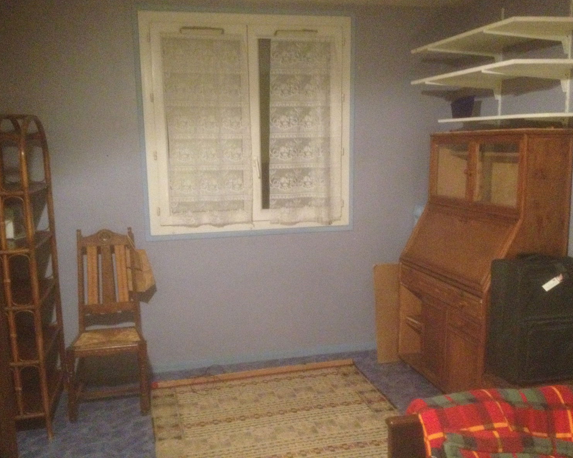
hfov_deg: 49.1
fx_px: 628
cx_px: 272
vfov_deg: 40.1
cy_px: 226
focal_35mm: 37
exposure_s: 1/15
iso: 800
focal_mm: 4.28
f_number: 2.4
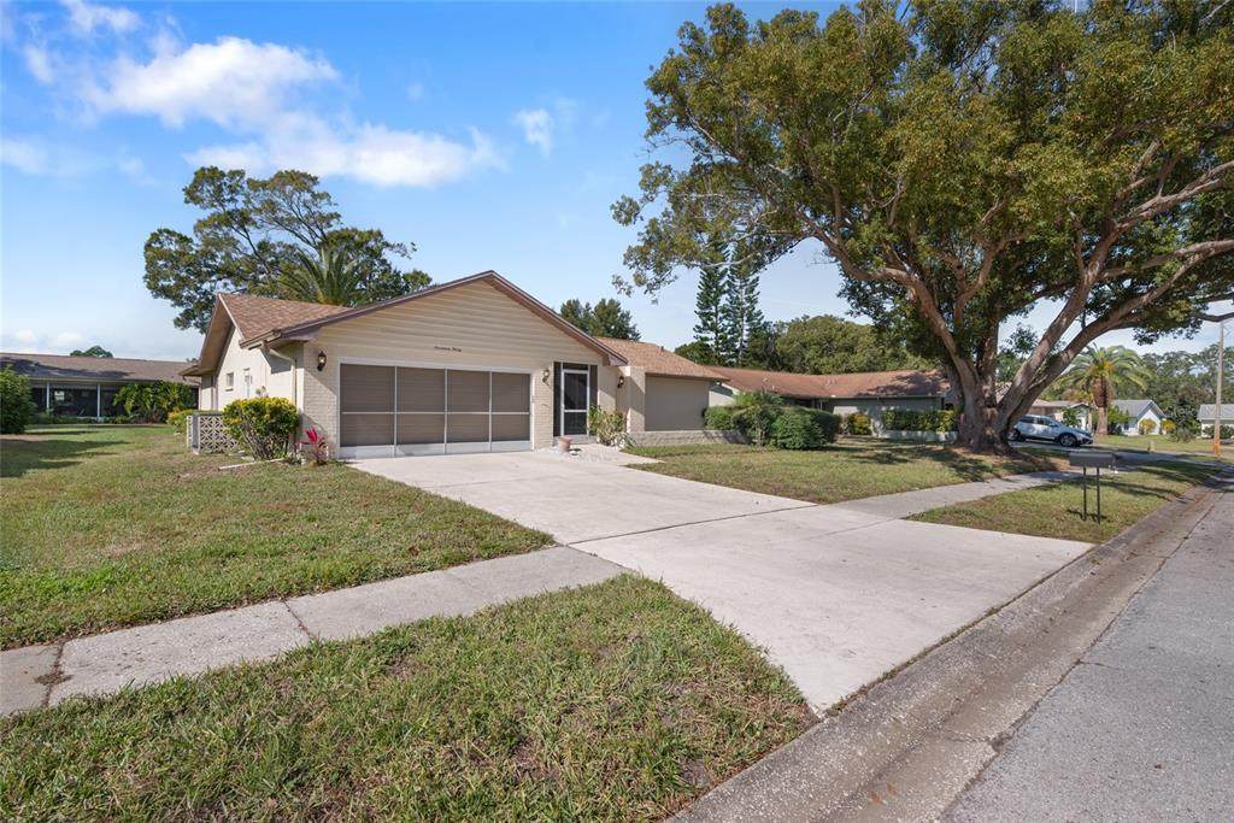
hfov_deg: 93.3
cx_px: 617
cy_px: 412
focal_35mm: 17
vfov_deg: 70.5
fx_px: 583
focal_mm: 17
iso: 250
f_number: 6.3
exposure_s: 1/200
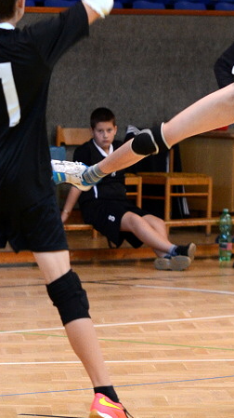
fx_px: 3094
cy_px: 144
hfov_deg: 4.3
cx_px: 189
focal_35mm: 280
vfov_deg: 7.7
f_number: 3.5
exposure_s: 1/250
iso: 1600
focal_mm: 100
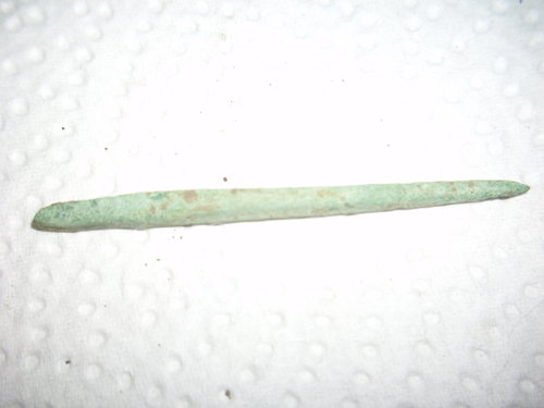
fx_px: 487
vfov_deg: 45.4
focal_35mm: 31
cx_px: 272
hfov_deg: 58.4
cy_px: 204
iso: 50
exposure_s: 1/200
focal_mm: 6.2
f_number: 2.8
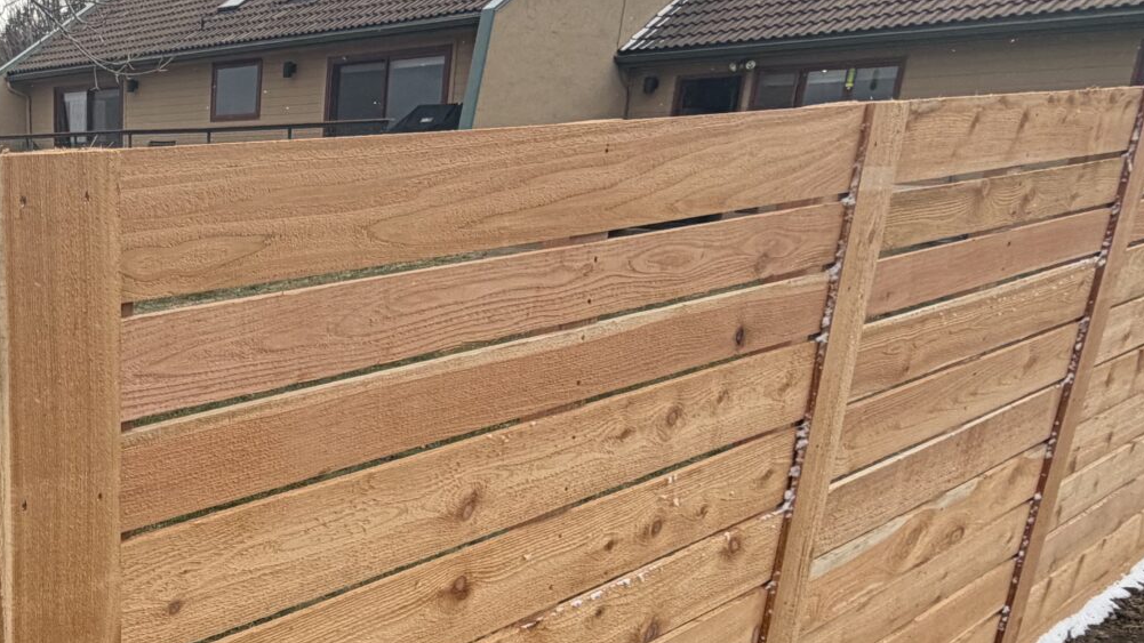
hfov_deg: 46.0
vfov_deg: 29.2
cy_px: 580
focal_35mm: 39
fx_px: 1183
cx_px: 88
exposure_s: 1/502
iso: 50
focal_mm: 2.22
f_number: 2.2
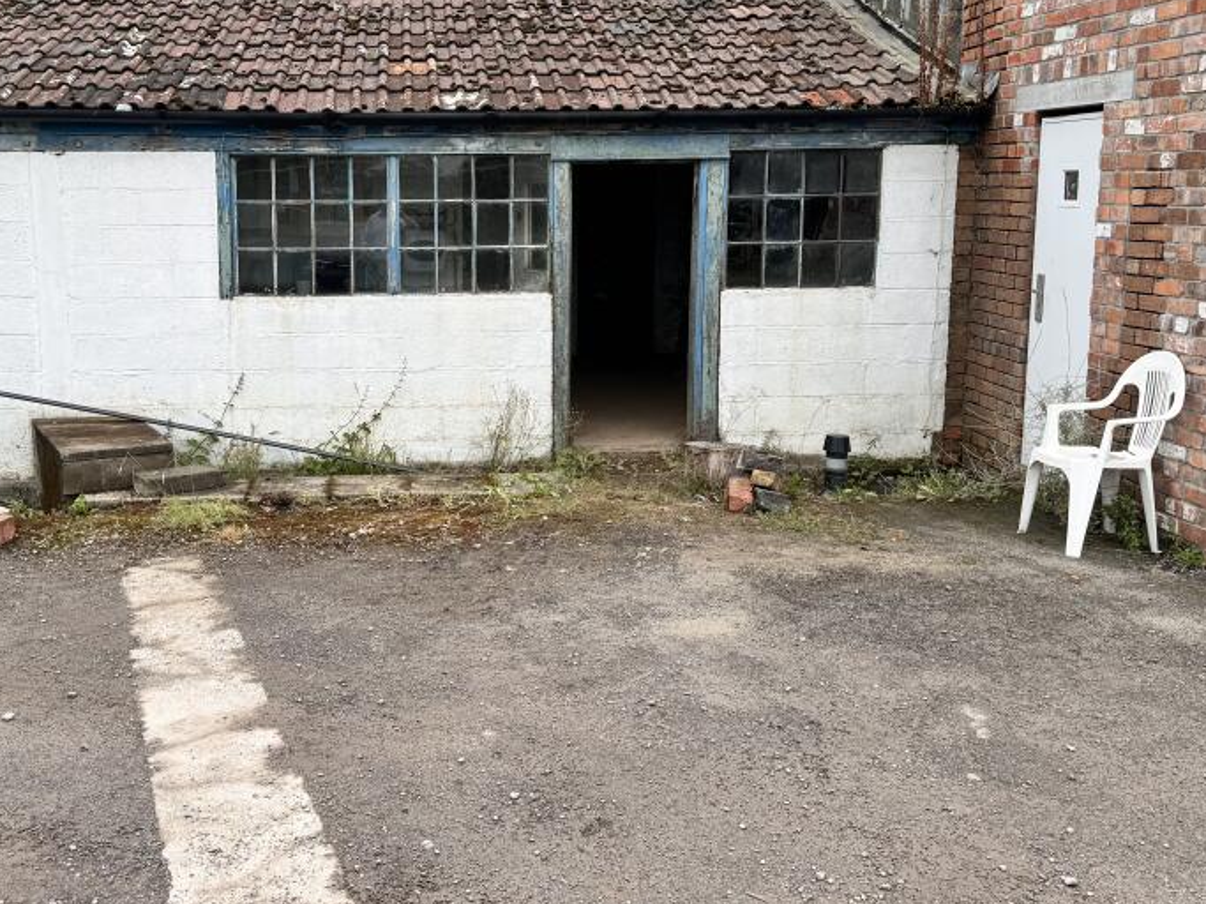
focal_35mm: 36
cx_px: 452
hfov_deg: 50.8
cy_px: 353
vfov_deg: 39.4
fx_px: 1254
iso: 80
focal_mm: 6.76
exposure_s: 1/1488
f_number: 1.78
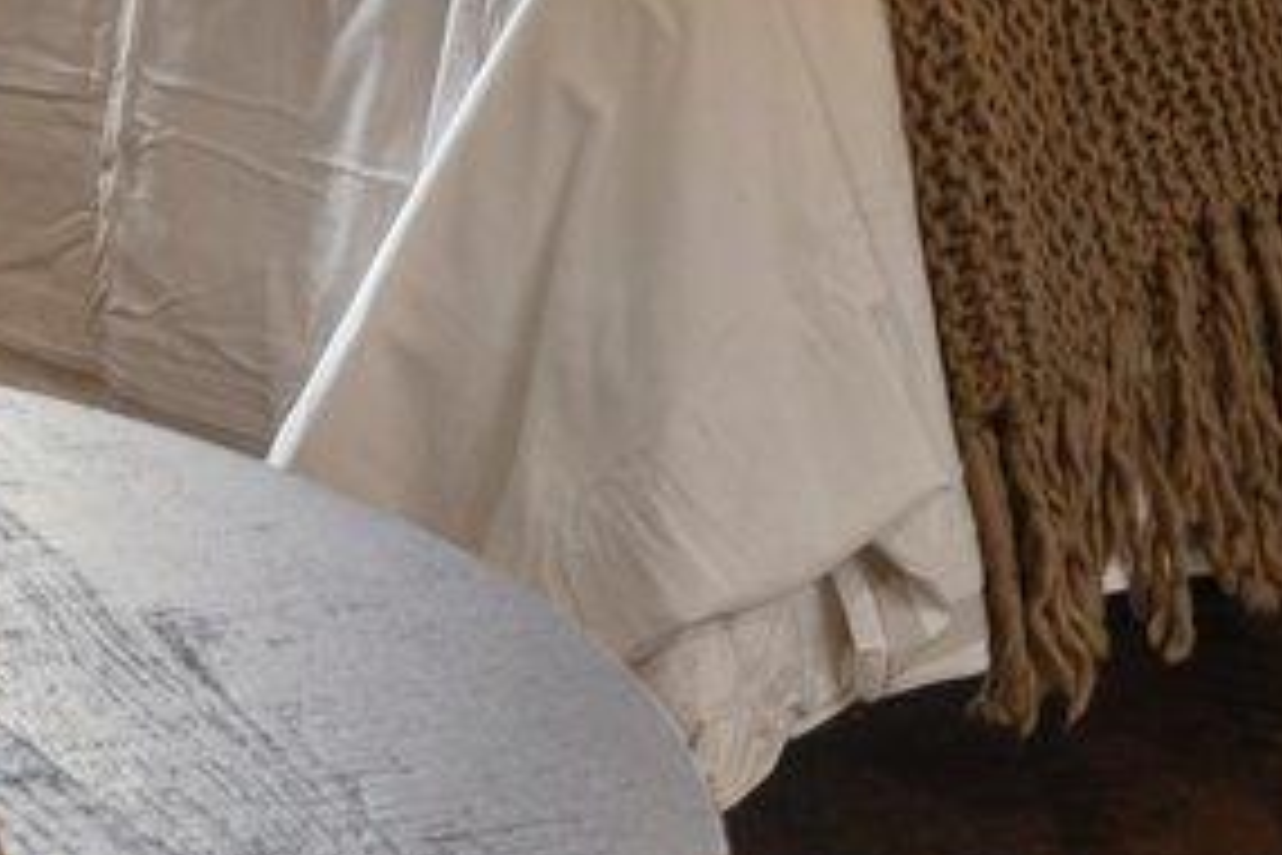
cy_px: -614
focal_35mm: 115
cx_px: -63
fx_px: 4095
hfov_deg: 17.3
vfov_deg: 11.2
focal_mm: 16
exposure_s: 1/1.43
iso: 400
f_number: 8
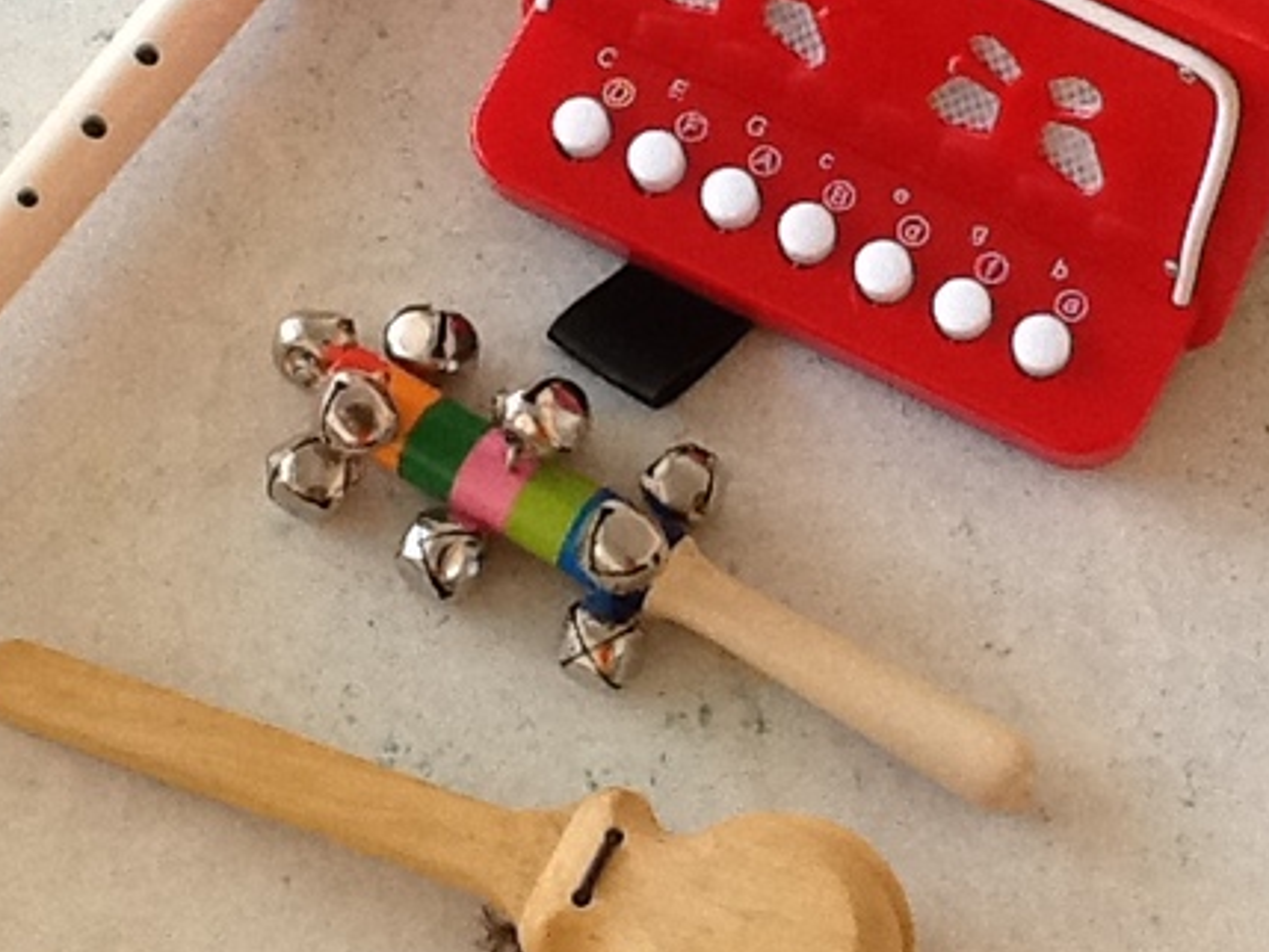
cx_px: 725
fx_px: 3007
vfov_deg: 17.9
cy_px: 269
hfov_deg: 23.8
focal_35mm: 82
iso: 160
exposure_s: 1/30
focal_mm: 2.03
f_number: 2.4
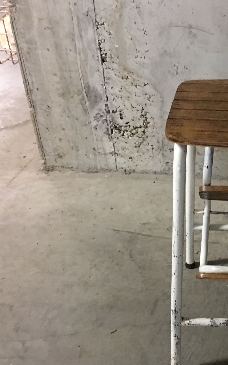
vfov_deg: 40.2
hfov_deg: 23.9
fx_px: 497
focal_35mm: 50
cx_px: 261
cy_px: 216
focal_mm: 4.15
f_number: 2.2
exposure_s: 1/4
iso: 100
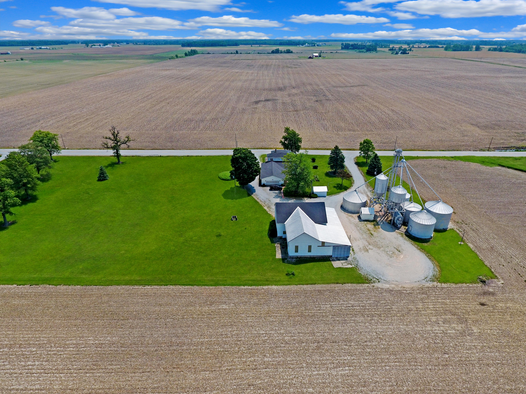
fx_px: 304
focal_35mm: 20
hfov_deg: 81.7
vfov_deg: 66.0
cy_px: 197
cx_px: 263
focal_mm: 3.61
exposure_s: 1/1590
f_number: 2.8
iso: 100
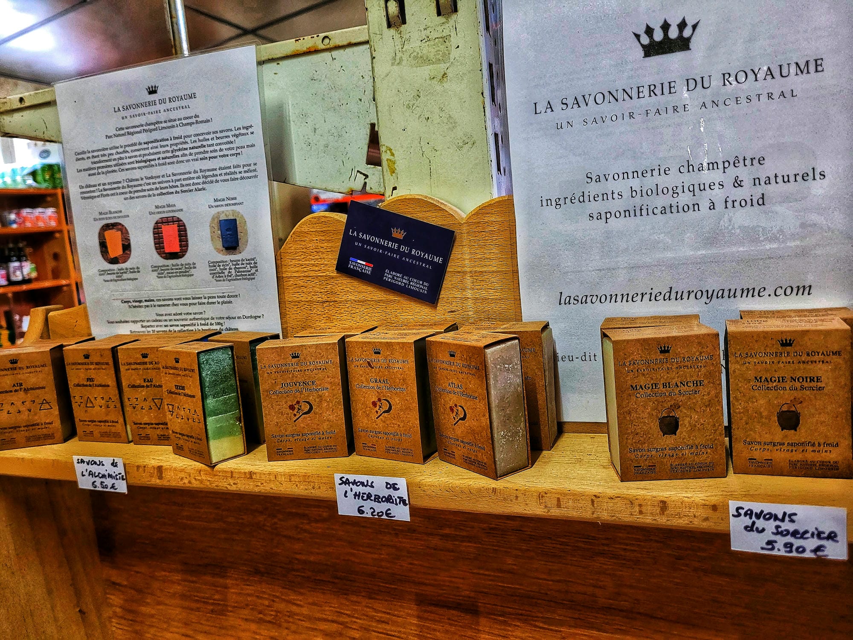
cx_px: 426
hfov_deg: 67.3
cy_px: 320
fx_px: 641
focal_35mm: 26
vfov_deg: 53.1
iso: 640
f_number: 1.8
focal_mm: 5.4
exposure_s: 1/50
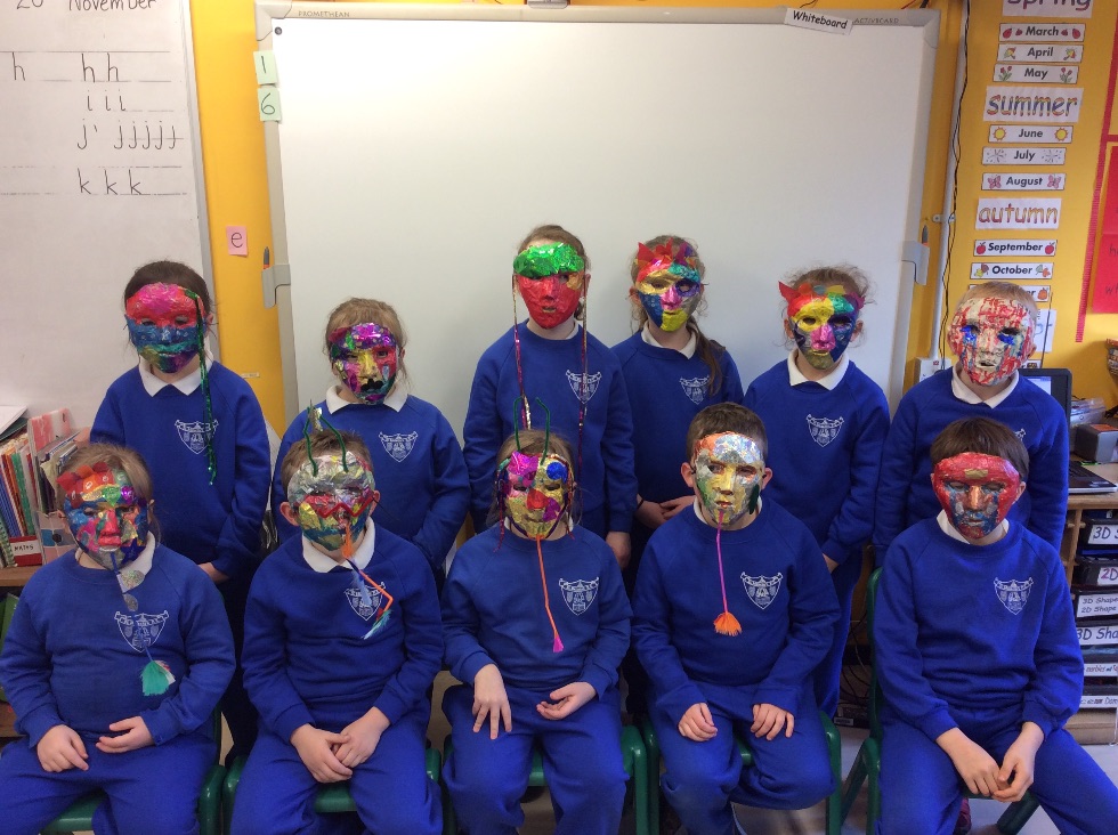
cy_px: 418
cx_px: 559
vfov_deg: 44.1
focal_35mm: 32
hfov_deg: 56.9
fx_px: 1032
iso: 40
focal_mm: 3.3
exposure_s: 1/25
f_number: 2.4
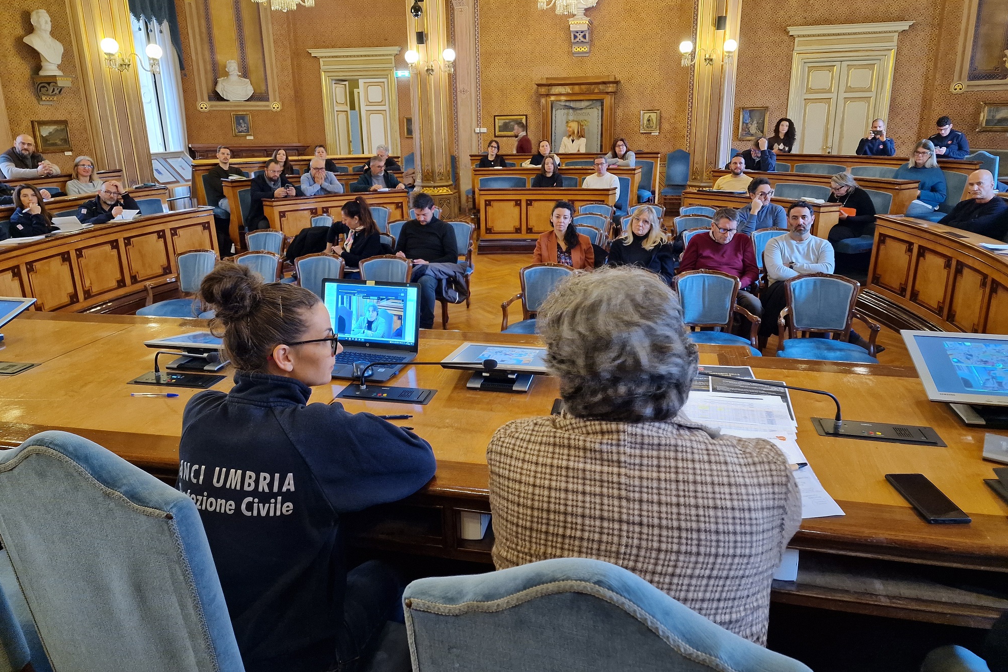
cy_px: 293
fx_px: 672
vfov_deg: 53.0
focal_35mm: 24
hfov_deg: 73.7
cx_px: 504
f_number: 1.8
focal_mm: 6.4
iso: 800
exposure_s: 1/50
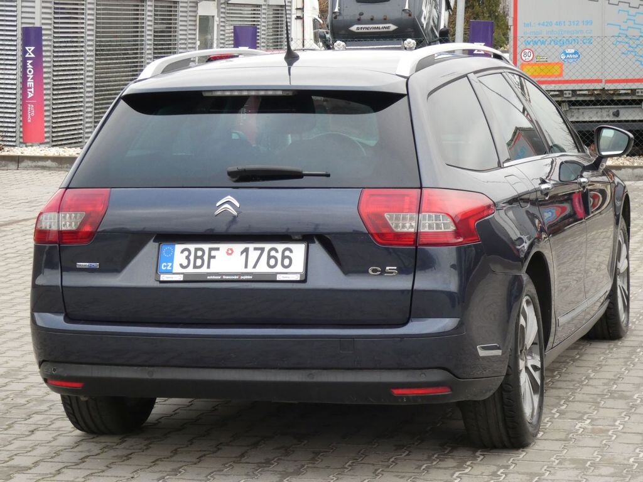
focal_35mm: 105
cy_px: 241
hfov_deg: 18.7
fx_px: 1950
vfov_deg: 14.1
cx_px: 322
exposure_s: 1/80
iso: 320
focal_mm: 18.8
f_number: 5.6
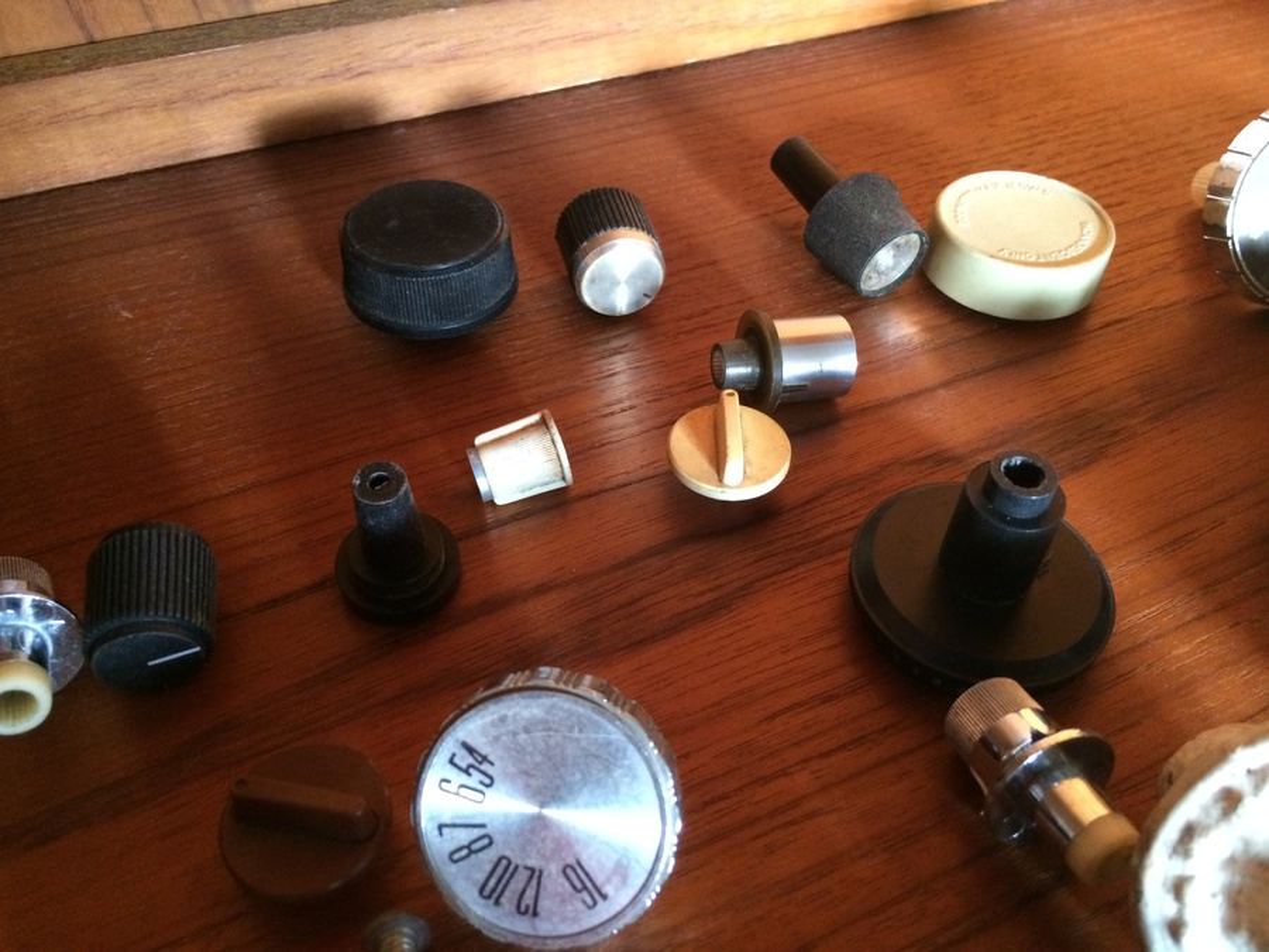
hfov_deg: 60.0
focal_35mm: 30
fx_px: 1100
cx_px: 634
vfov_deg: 46.8
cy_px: 476
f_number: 2.2
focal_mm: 4.12
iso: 320
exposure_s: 1/30
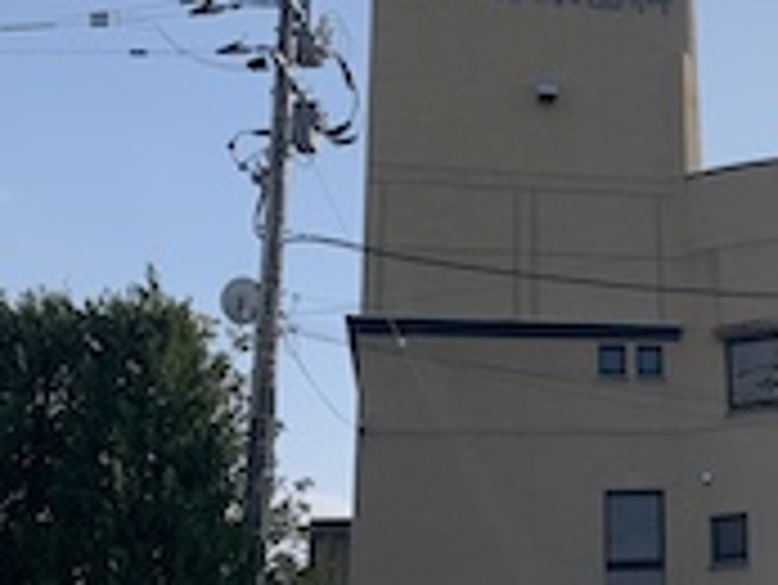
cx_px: 823
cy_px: 338
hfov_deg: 29.5
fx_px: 1349
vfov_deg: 24.4
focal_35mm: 60
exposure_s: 1/4902
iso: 25
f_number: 1.8
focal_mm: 4.25
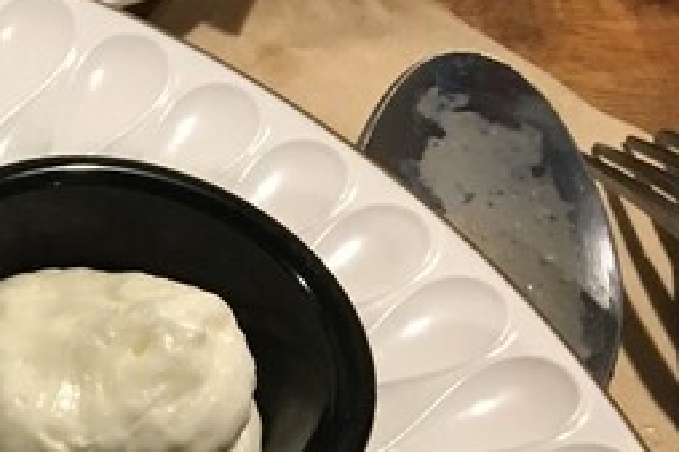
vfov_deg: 12.0
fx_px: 2017
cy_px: 737
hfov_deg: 16.3
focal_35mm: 107
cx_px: -511
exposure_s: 1/17
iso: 200
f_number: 2.2
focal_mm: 4.15
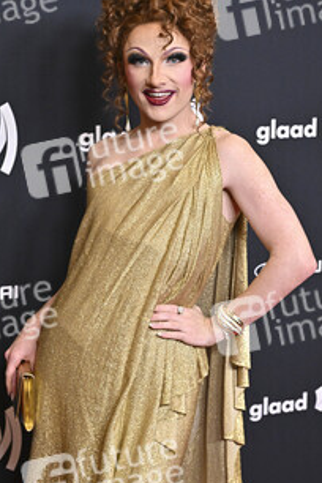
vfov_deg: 25.1
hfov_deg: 16.9
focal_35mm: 81
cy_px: 240
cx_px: 148
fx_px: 1087
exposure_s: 1/250
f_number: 5.6
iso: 4000
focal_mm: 62
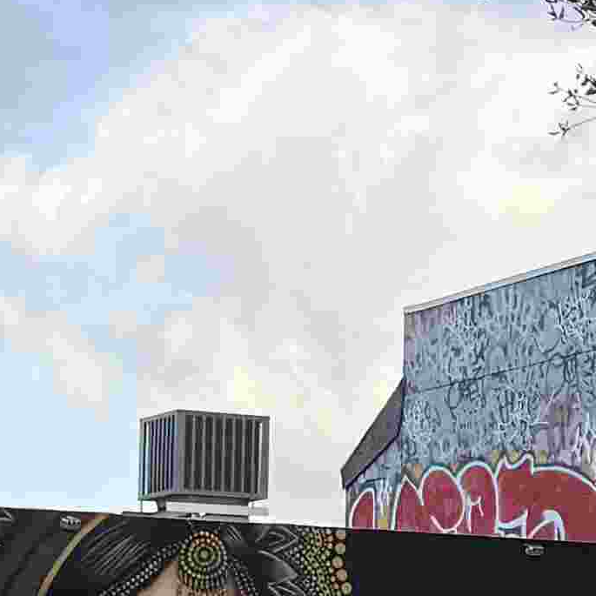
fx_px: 3448
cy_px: 462
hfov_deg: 9.7
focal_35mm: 177
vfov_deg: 9.9
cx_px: 728
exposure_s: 1/1060
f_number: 1.78
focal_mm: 6.76
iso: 80
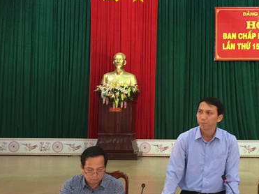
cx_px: 193
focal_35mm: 50
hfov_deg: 37.3
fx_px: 374
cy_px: 108
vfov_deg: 29.1
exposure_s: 1/17
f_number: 2.2
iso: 125
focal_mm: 4.15
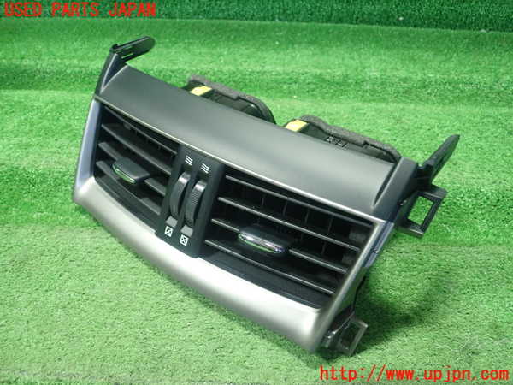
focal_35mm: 30
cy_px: 192
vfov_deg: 46.8
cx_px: 256
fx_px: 445
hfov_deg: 60.0
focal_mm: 5.5
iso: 800
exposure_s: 1/125
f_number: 2.3
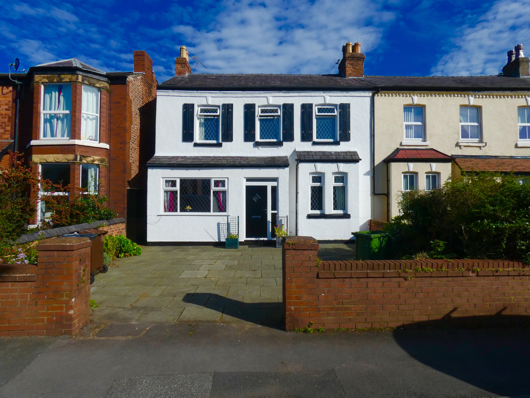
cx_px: 265
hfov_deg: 81.7
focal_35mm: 20
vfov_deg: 66.0
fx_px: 306
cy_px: 199
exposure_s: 1/1000
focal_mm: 3.6
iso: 80
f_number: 4.5
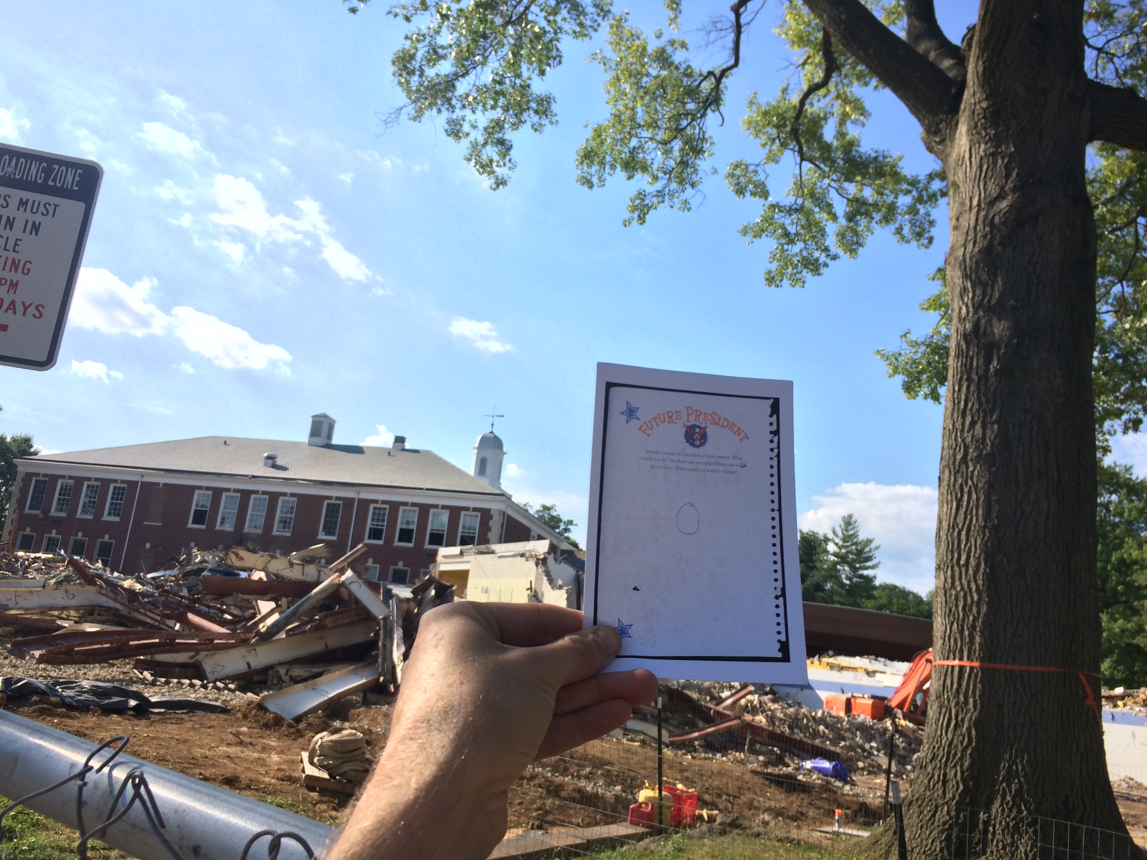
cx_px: 574
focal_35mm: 29
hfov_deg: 61.7
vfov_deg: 48.2
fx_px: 961
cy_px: 430
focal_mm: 4.15
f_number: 2.2
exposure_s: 1/1786
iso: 32
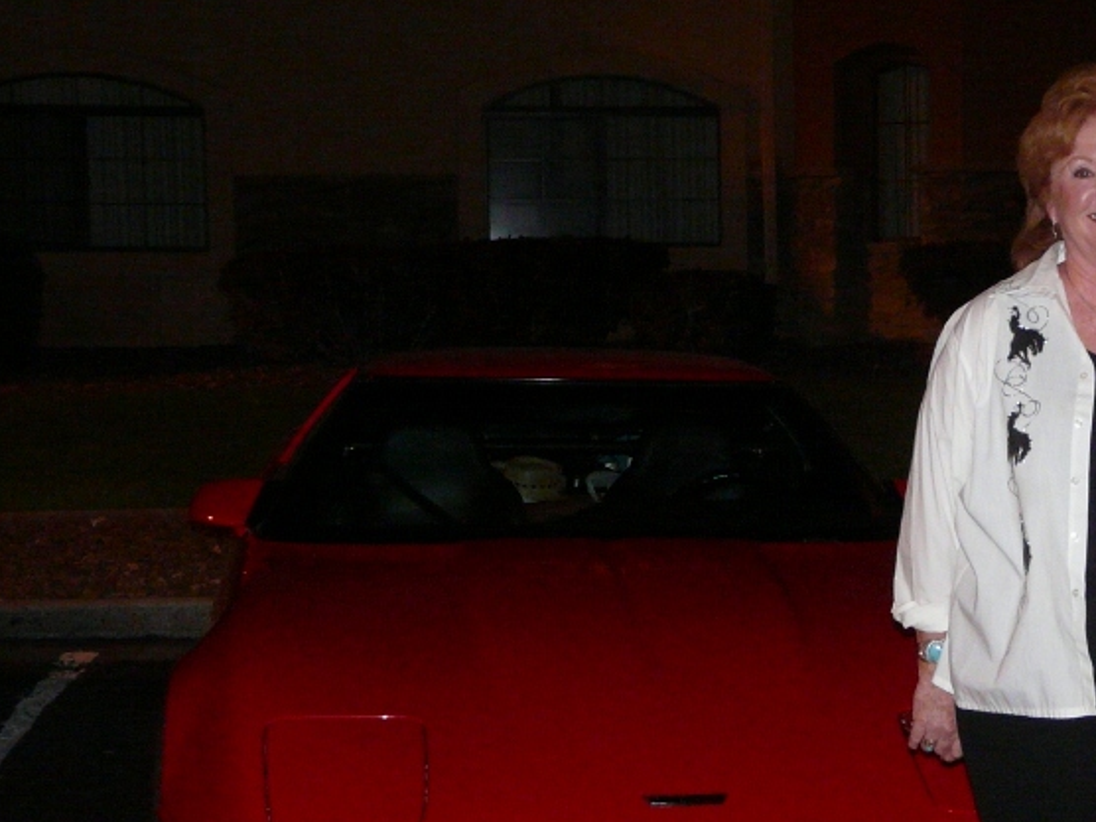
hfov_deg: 26.9
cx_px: 962
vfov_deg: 21.0
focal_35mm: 70
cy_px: 451
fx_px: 2216
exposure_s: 1/40
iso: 400
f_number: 2.8
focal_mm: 6.3
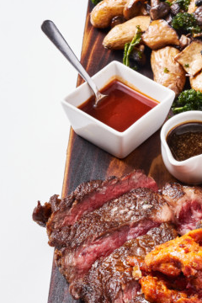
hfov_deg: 10.5
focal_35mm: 130
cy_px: 270
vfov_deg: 15.6
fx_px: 1094
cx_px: 197
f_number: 14
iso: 200
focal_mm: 50
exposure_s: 1/160
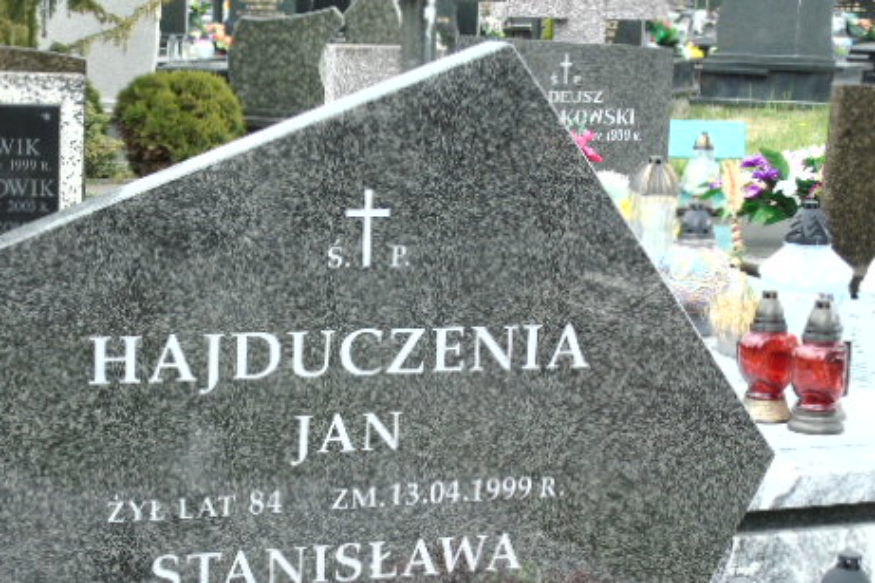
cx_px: 340
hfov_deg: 25.9
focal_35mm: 78
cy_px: 439
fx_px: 1895
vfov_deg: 17.4
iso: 80
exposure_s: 1/60
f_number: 4.3
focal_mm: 9.6
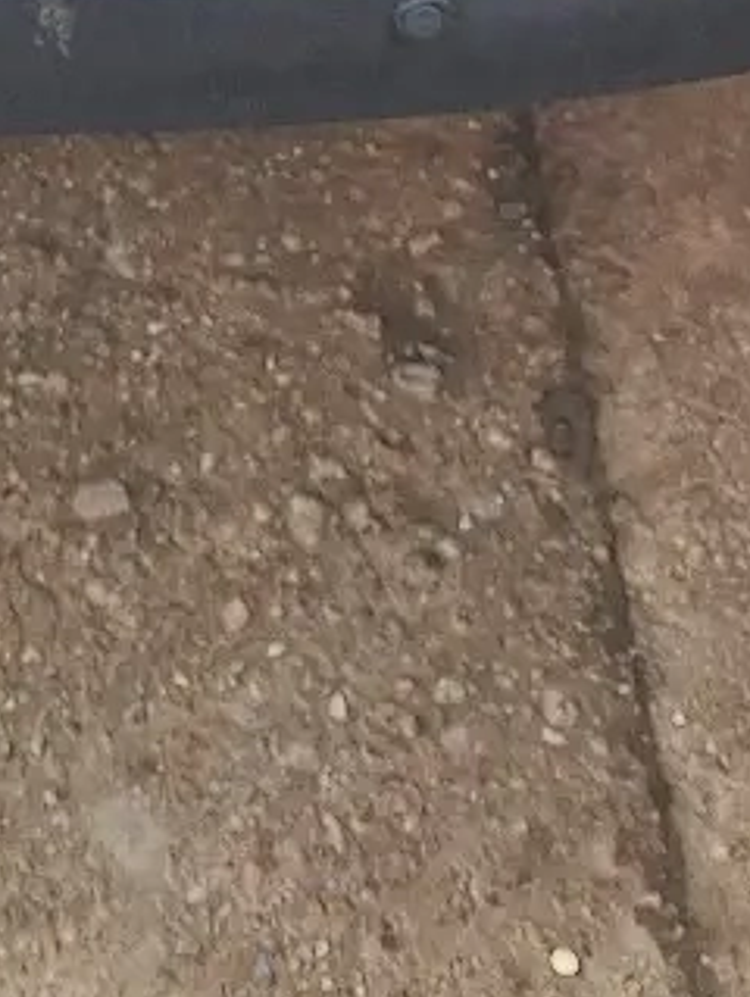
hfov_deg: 15.1
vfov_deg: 15.9
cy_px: -1014
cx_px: -69
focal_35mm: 96
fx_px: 2768
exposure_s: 1/556
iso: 40
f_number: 1.8
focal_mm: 5.54
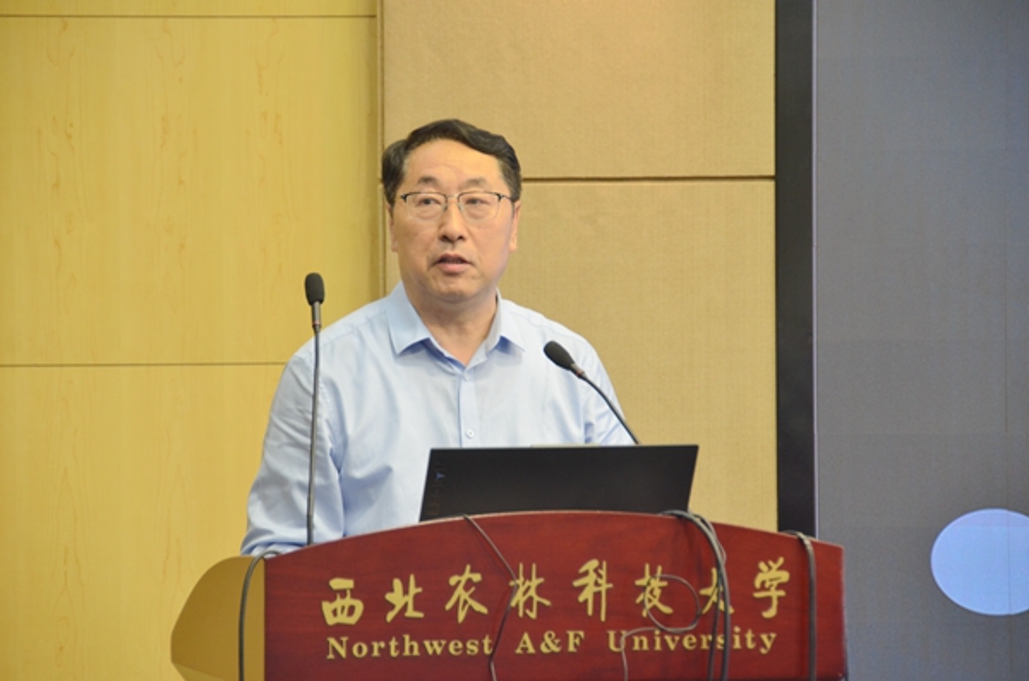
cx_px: 514
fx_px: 5560
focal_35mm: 195
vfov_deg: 7.0
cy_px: 340
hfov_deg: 10.6
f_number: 5.6
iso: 900
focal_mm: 130
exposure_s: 1/30
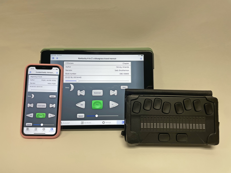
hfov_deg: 67.3
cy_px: 86
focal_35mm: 26
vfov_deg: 53.1
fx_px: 174
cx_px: 116
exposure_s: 1/102
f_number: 1.6
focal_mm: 4.2
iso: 50
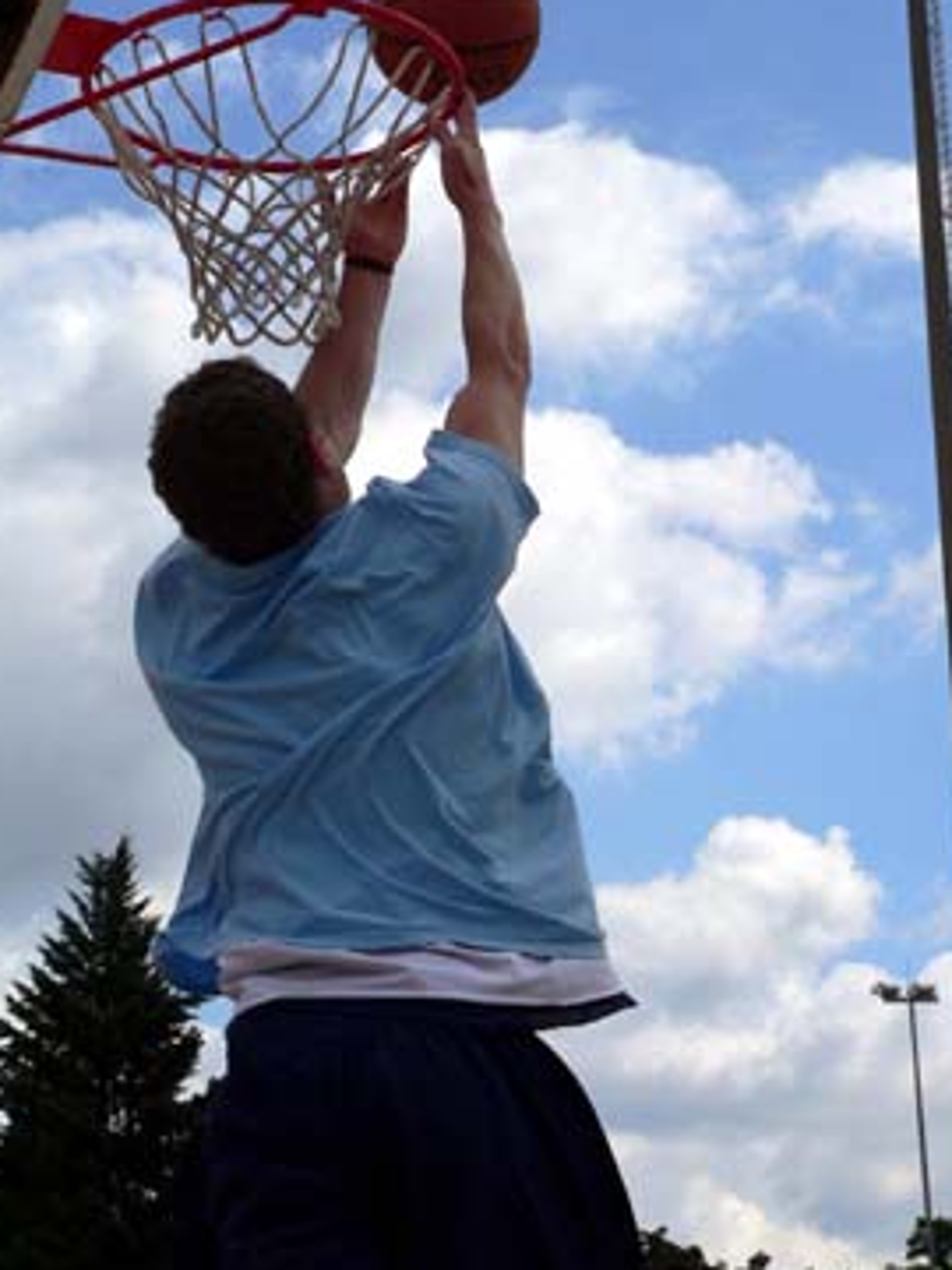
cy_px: 490
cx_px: 515
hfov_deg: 16.4
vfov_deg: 21.7
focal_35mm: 90
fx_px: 3300
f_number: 5.6
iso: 80
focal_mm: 12
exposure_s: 1/1000
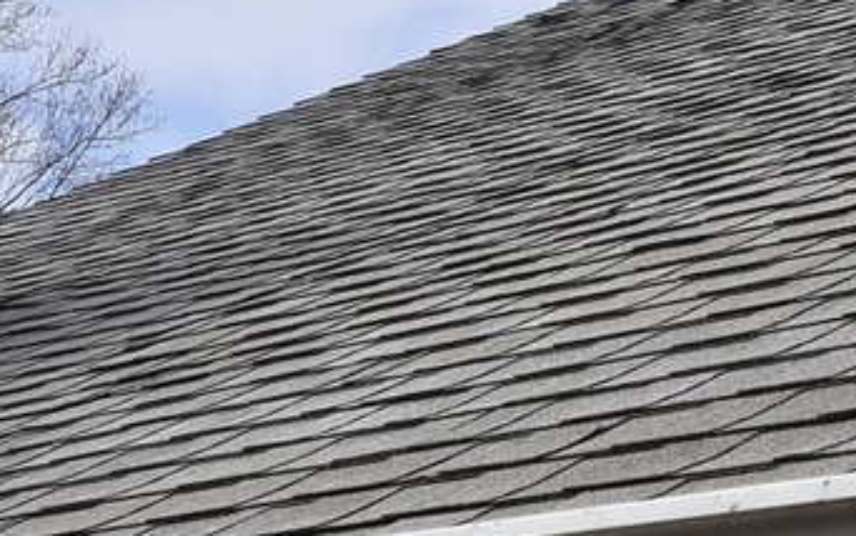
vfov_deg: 7.7
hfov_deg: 12.3
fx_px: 3897
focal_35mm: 167
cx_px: 996
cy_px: -334
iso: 160
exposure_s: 1/500
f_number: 8
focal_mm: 22
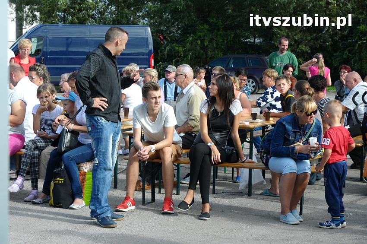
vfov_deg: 13.0
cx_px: 184
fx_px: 1069
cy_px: 122
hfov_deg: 19.5
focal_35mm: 105
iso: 800
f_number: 8
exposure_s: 1/1000
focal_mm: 70
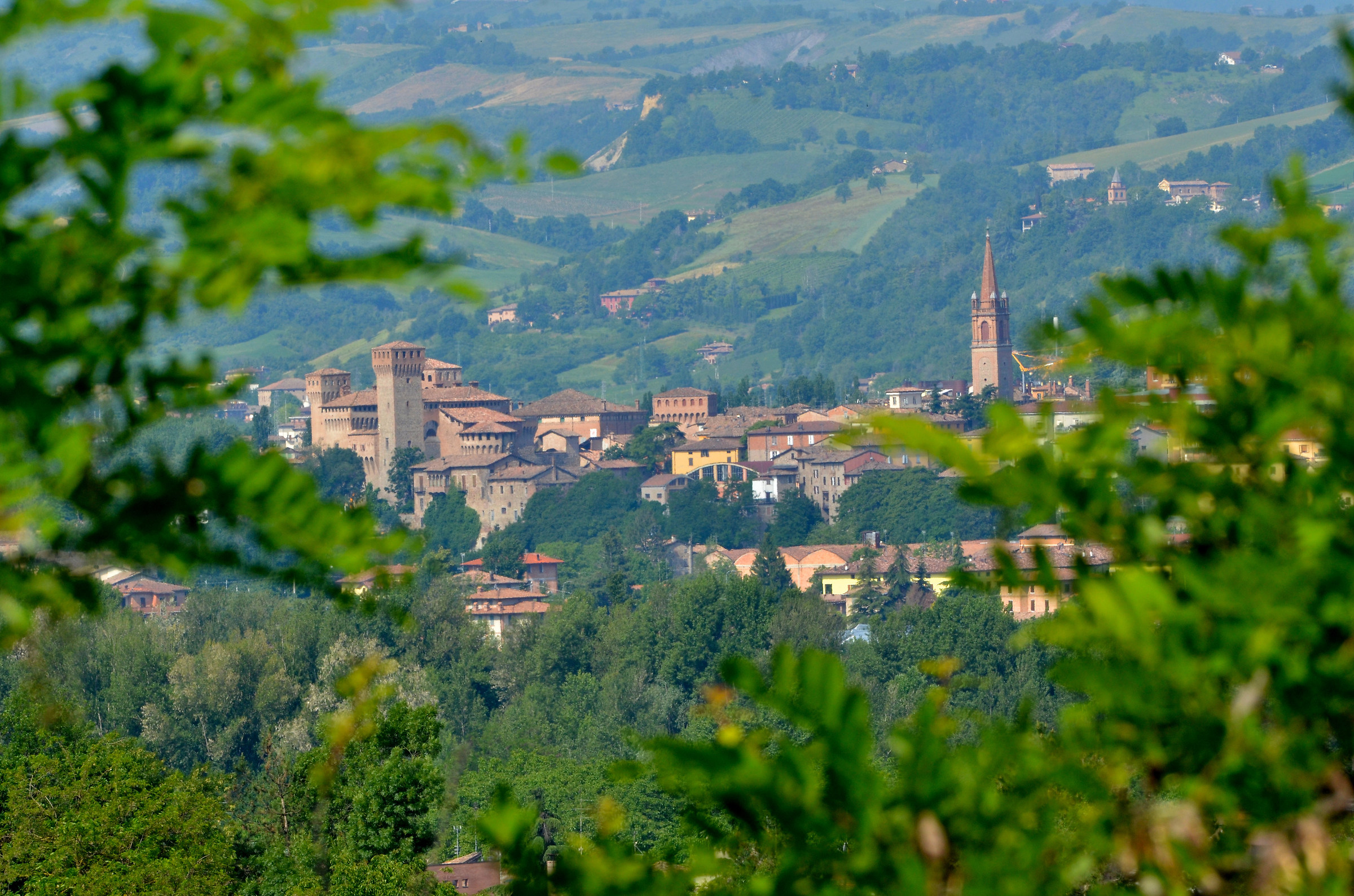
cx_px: 677
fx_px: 12947
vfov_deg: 4.0
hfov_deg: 6.0
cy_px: 448
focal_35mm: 345
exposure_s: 1/250
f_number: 18
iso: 400
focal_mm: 230
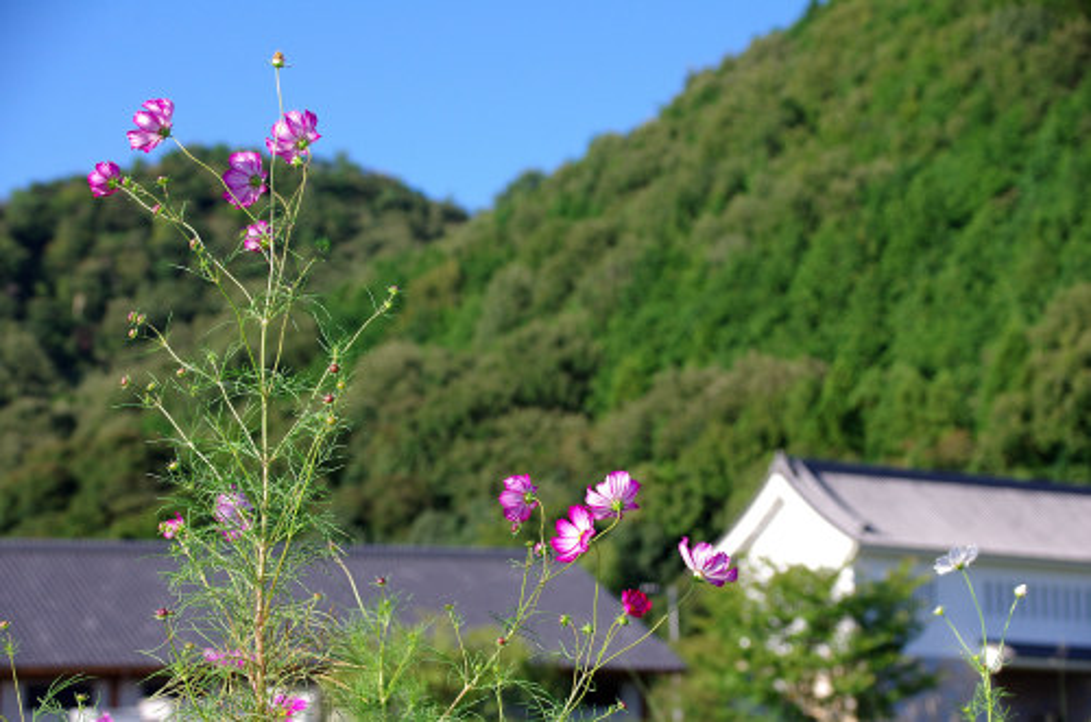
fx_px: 3387
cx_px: 546
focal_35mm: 112
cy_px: 361
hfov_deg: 18.3
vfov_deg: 12.2
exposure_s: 1/400
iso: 200
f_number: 6.3
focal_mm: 75
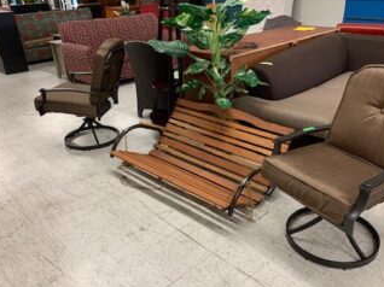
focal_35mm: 31
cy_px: 153
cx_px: 203
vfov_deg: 45.4
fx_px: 344
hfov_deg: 58.3
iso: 160
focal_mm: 4.25
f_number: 1.8
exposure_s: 1/60
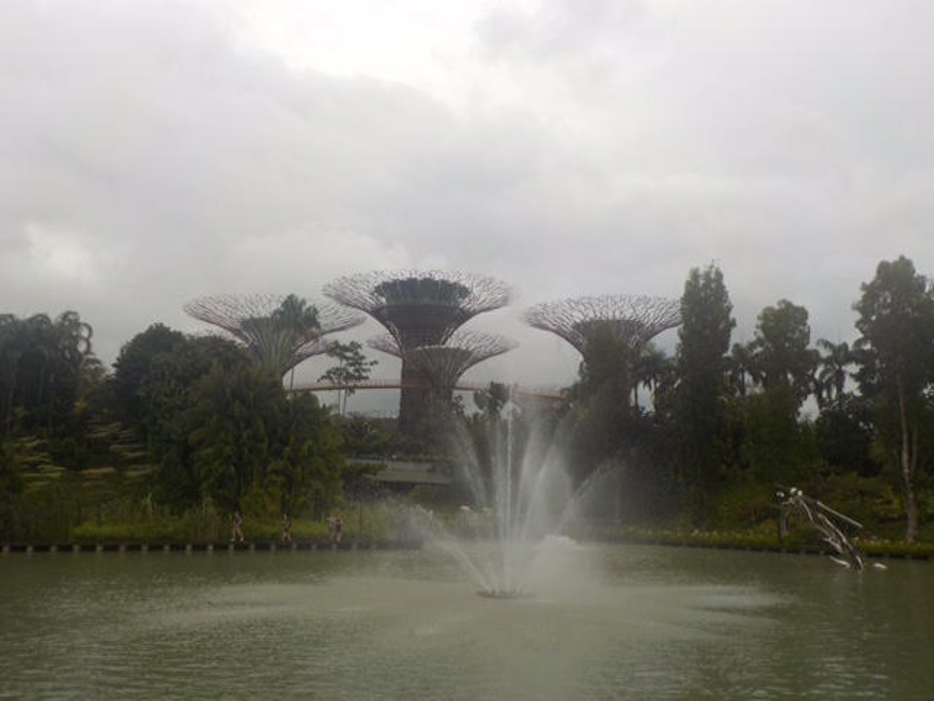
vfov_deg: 46.8
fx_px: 809
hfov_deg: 60.0
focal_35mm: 30
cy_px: 350
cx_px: 467
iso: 125
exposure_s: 1/640
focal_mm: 4.1
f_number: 3.3
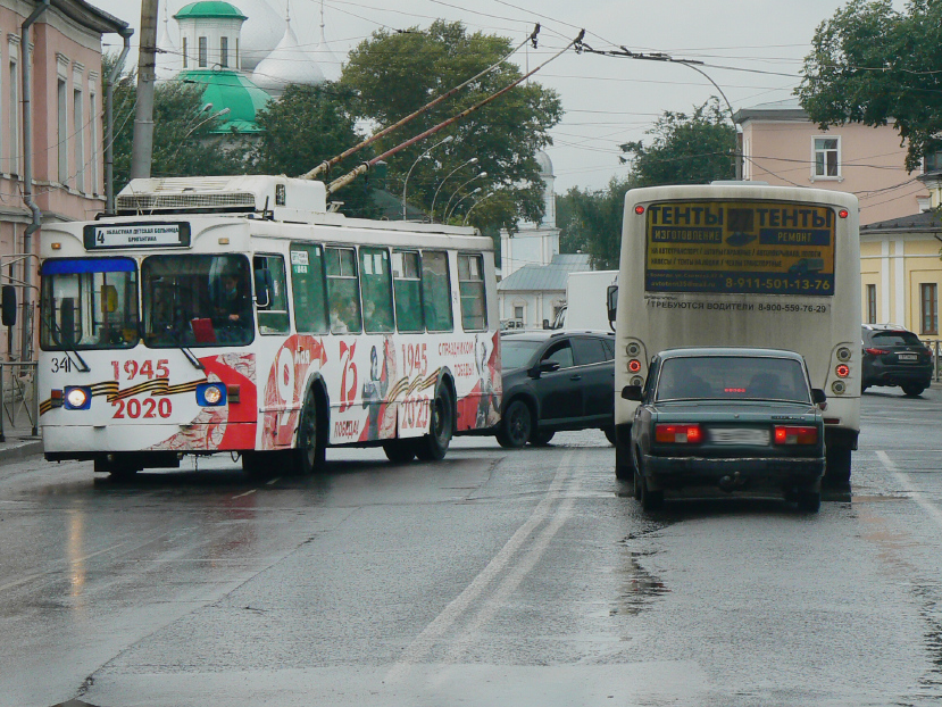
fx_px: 4491
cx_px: 326
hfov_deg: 12.0
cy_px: 217
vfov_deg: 9.0
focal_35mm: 165
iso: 80
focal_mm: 19
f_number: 5.6
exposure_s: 1/400
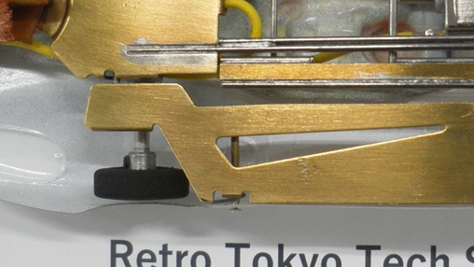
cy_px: 95
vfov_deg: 20.0
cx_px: 349
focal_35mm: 60
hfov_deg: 34.2
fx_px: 754
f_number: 3
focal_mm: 5
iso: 160
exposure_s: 1/30
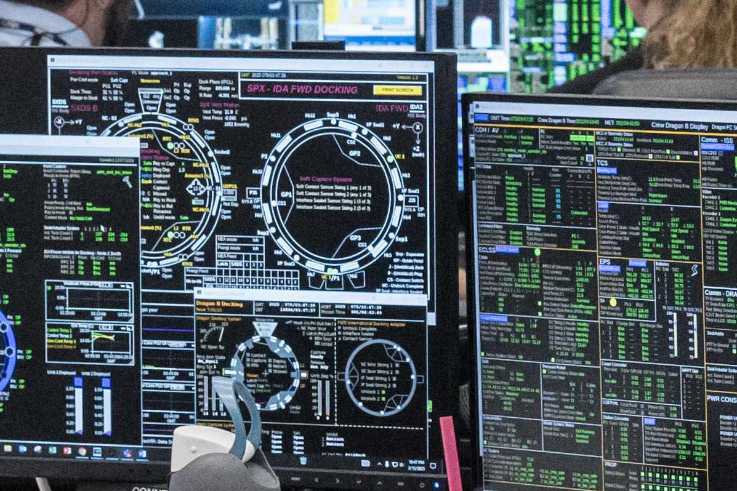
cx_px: 1027
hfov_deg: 9.6
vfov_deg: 6.5
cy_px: 39
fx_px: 4308
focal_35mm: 210
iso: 5000
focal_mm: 30.5
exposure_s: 1/160
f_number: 5
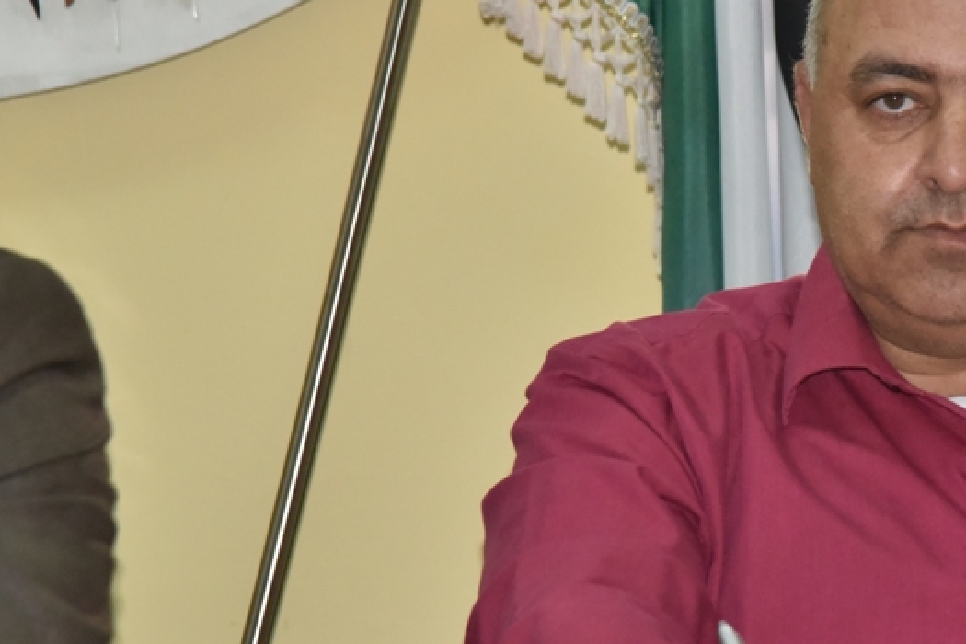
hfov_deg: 8.8
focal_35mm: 234
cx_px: 905
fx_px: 6279
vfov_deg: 5.9
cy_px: 238
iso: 2500
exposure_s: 1/250
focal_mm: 120
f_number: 7.1
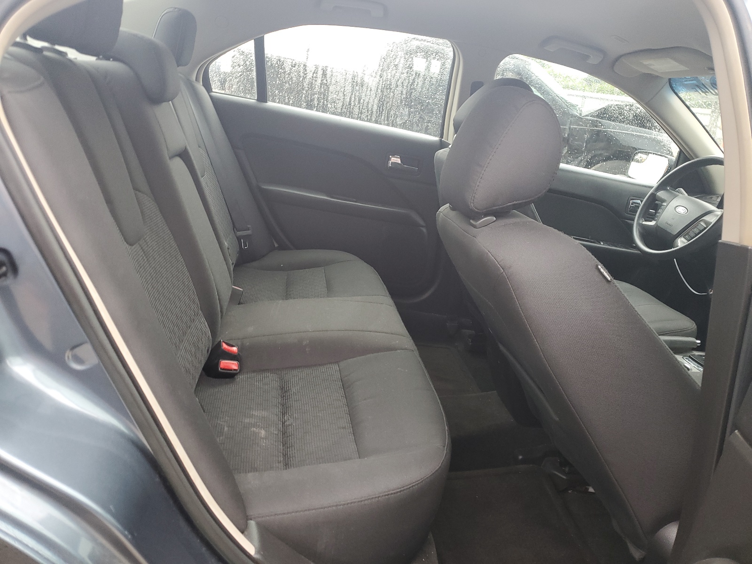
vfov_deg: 53.1
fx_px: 565
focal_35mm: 26
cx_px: 376
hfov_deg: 67.3
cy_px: 282
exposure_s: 1/60.2
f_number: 1.5
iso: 86
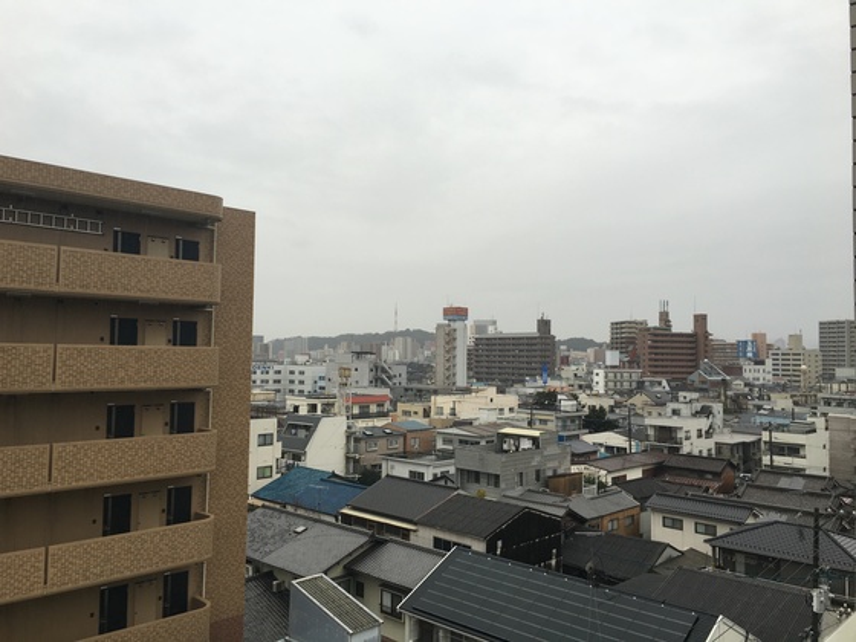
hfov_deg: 61.7
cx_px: 428
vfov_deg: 48.2
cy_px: 321
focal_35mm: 29
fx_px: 717
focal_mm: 4.15
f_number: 2.2
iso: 25
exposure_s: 1/120
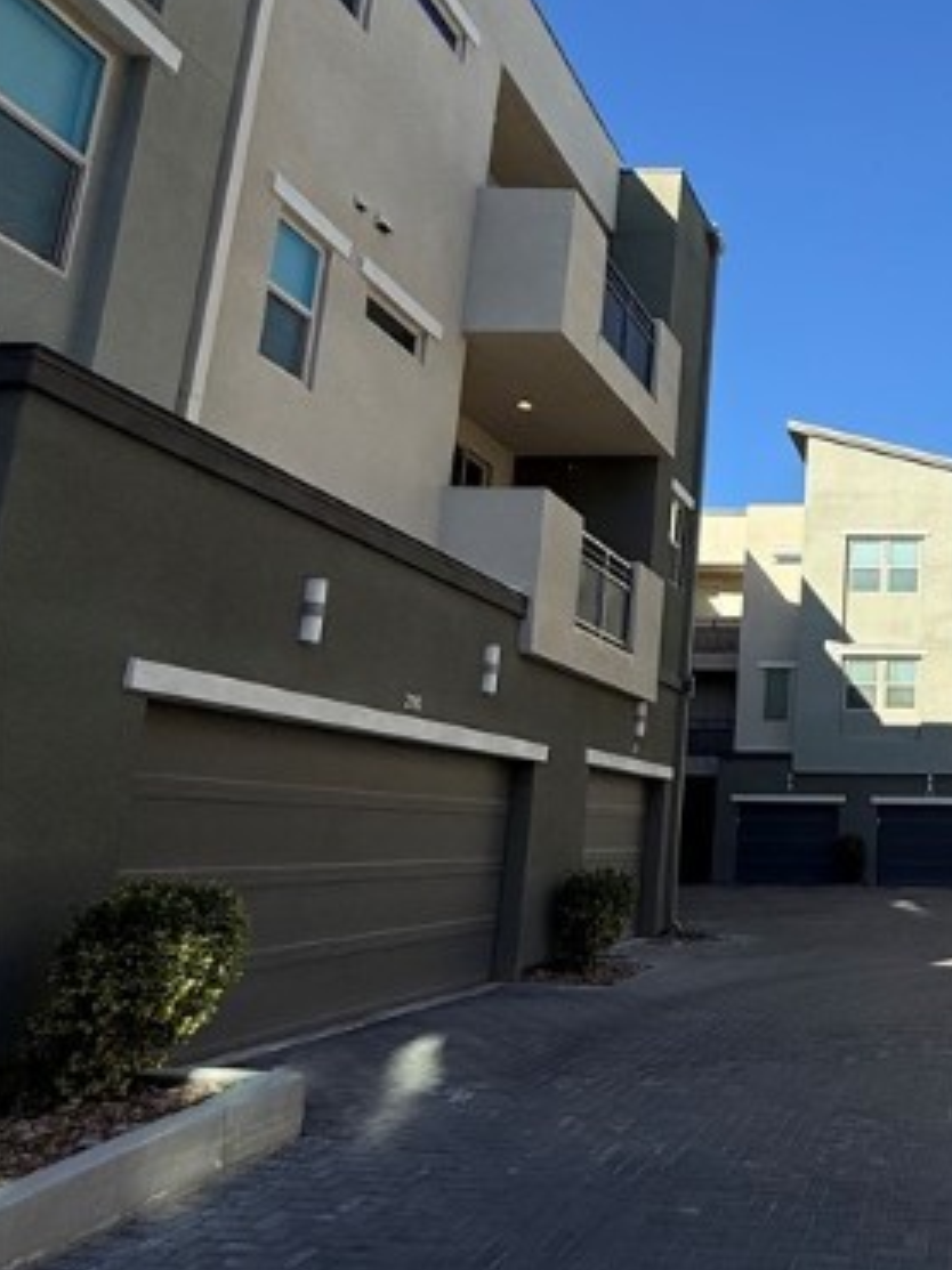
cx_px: 969
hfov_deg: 41.4
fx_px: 1064
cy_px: 626
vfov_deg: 61.7
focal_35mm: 29
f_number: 2.2
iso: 50
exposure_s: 1/1745
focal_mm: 2.22
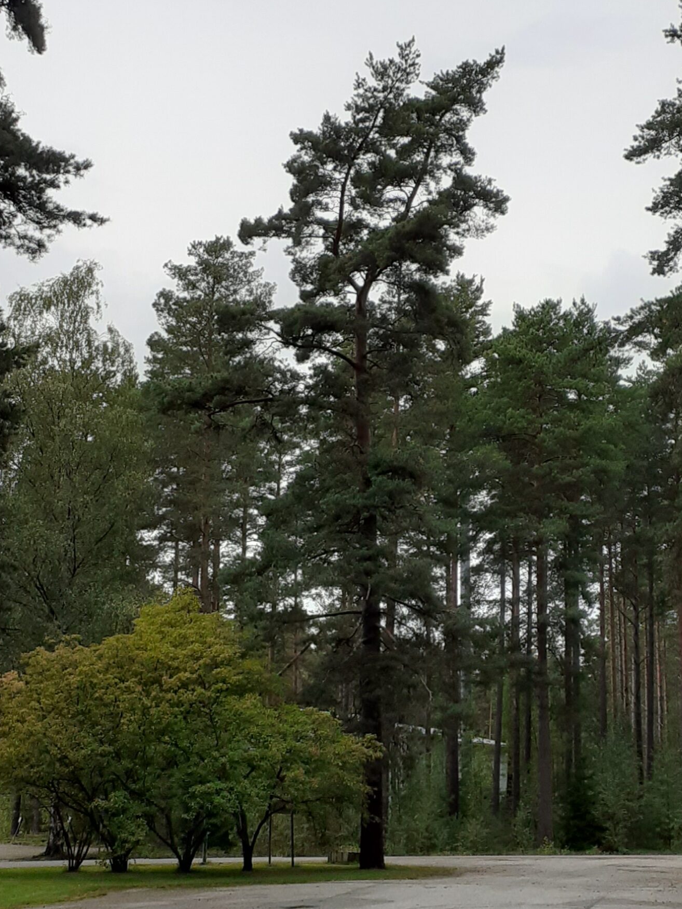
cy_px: 440
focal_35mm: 28
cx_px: 333
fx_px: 736
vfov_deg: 63.4
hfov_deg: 49.7
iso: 40
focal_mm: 3.6
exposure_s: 1/455
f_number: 1.9
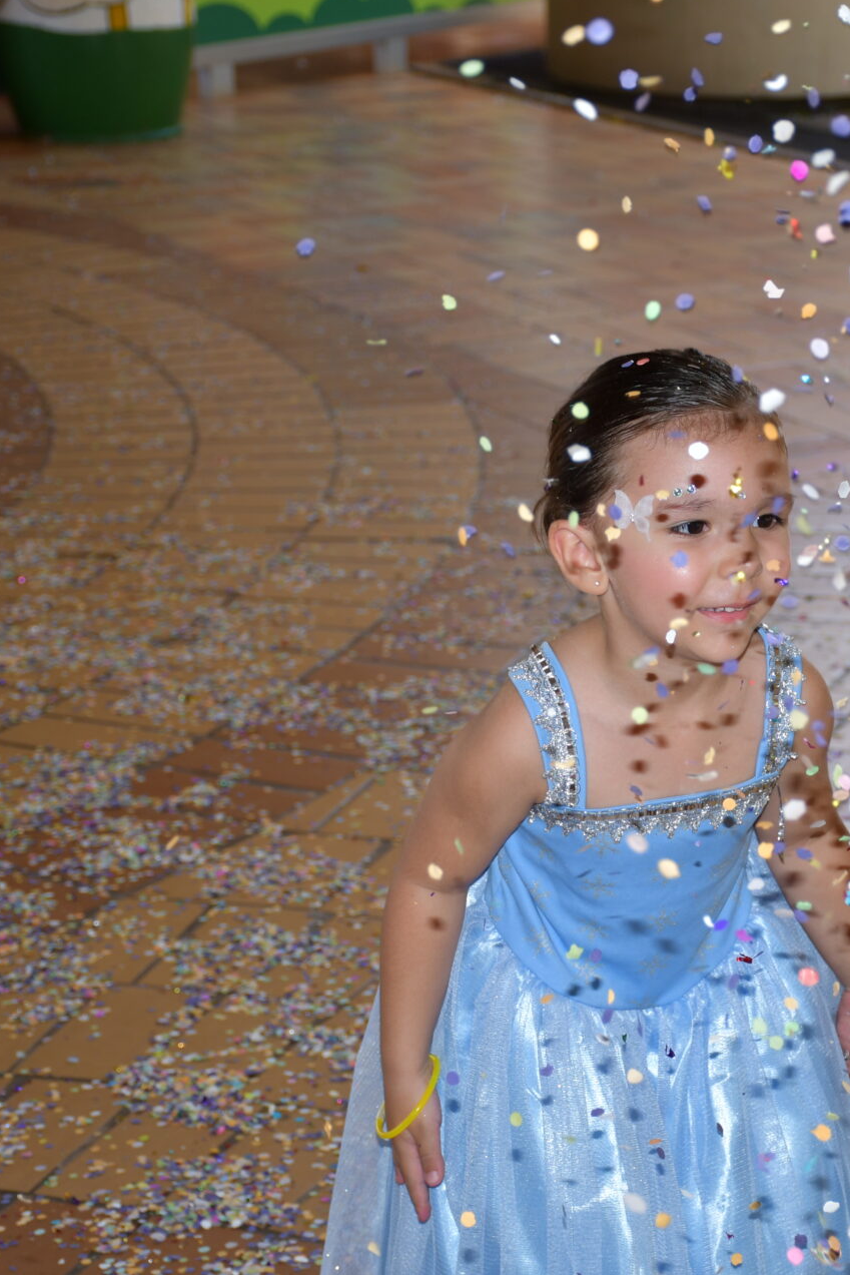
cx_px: 650
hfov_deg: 14.3
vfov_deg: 21.5
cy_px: 635
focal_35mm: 95
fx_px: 3363
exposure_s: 1/250
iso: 160
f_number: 4.5
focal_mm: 42
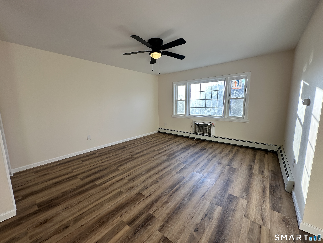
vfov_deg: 85.7
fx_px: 131
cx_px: 162
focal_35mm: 14
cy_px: 122
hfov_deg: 102.1
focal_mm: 2.22
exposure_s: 1/191
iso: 40
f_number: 2.2
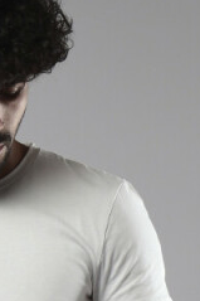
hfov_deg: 6.8
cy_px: 647
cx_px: 15
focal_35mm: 201
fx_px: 1677
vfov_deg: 9.4
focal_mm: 40
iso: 400
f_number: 6.3
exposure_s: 1/125
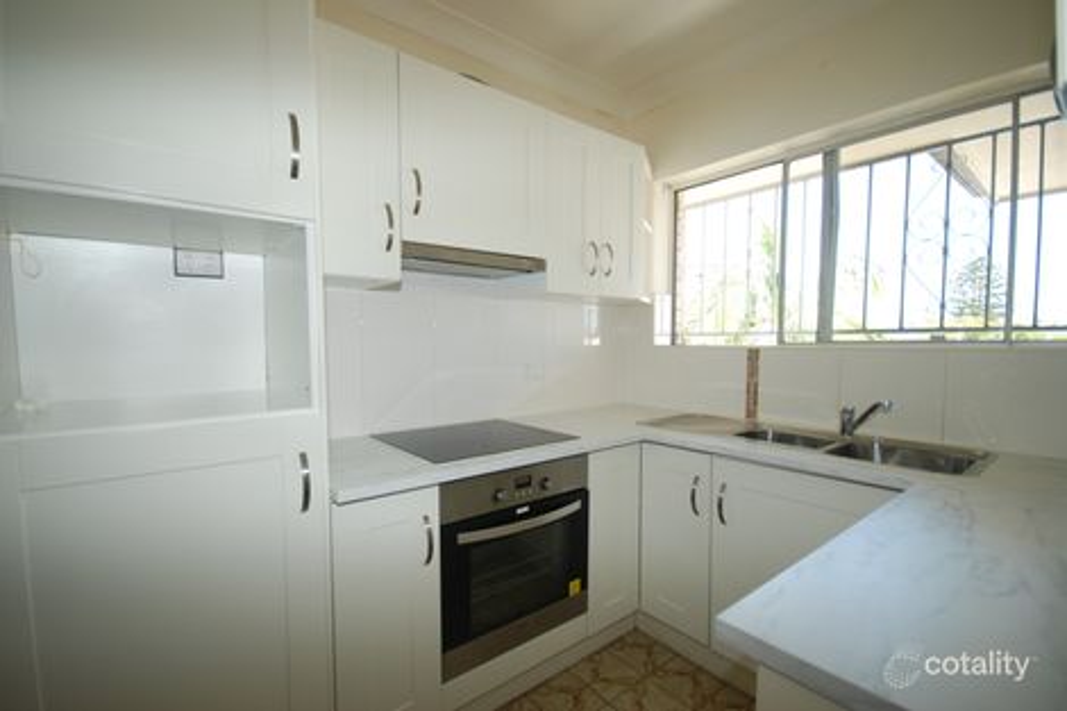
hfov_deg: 100.4
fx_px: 444
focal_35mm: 15
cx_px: 534
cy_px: 356
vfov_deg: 77.3
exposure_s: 1/60
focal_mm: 10
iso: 200
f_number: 4
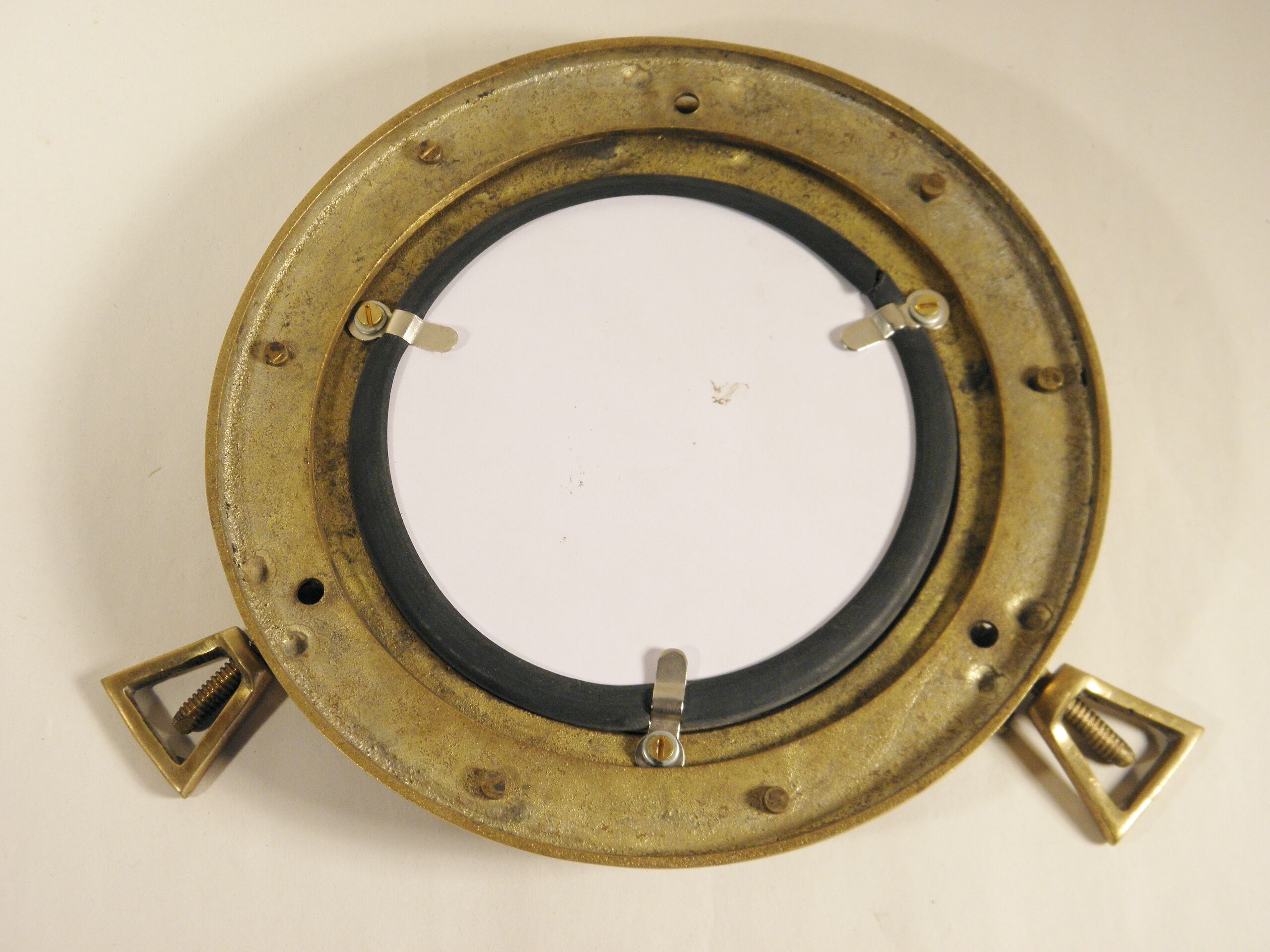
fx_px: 1981
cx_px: 635
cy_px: 476
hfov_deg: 35.5
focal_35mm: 54
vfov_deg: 27.0
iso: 100
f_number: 4.1
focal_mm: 9.7
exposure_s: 1/50
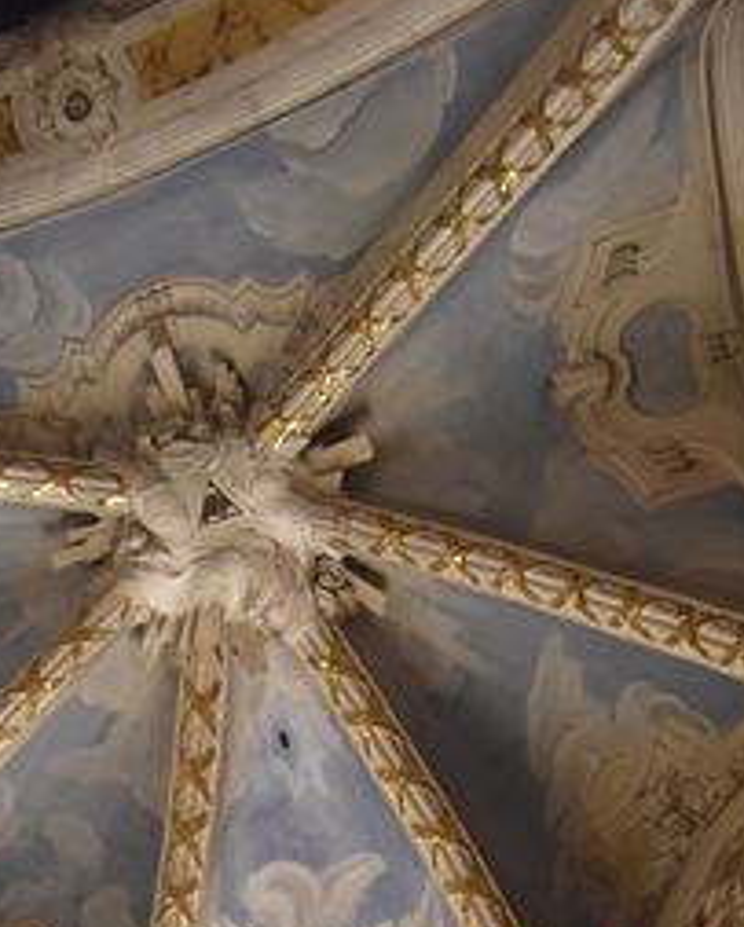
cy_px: 1147
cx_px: -82
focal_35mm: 70
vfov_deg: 24.3
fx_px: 1923
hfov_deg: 20.8
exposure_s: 1/60
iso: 1250
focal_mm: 18
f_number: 3.5
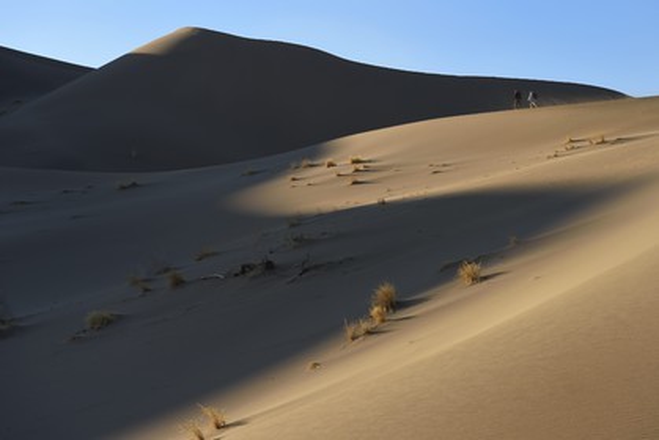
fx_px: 1282
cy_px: 220
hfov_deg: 28.8
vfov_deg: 19.5
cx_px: 330
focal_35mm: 70
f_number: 9
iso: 200
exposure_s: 1/250
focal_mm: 70
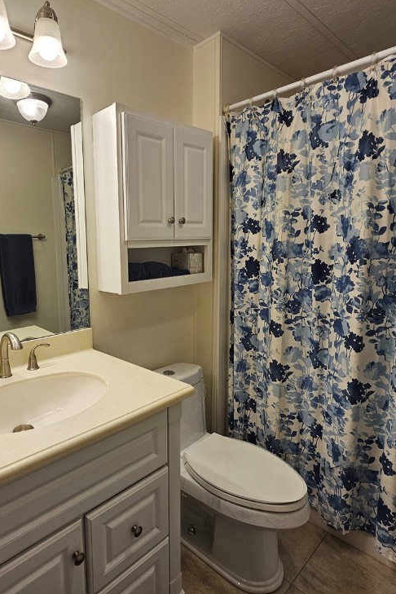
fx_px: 313
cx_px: 132
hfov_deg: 62.9
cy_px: 291
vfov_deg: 86.9
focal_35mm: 19
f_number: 2.2
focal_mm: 2.2
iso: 50
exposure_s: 1/138
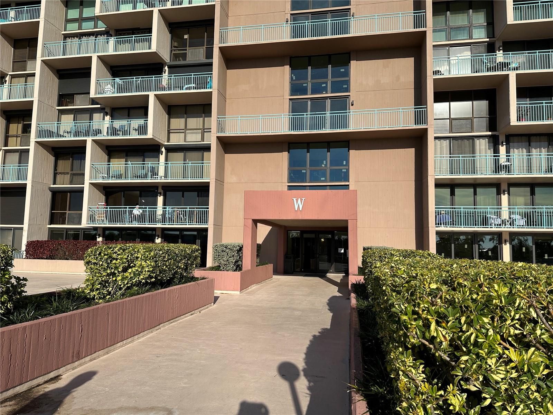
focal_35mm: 24
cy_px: 208
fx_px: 383
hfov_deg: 71.6
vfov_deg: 56.8
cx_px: 276
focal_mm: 6.86
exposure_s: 1/6623
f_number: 1.78
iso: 80
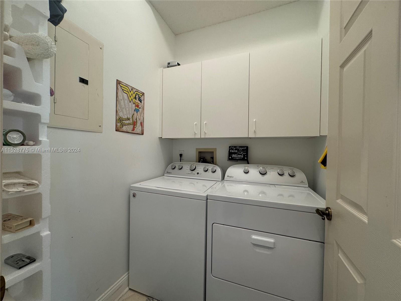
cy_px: 150
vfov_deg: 85.7
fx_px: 162
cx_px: 200
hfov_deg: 102.1
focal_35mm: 14
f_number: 2.2
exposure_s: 1/60
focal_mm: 2.22
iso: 160
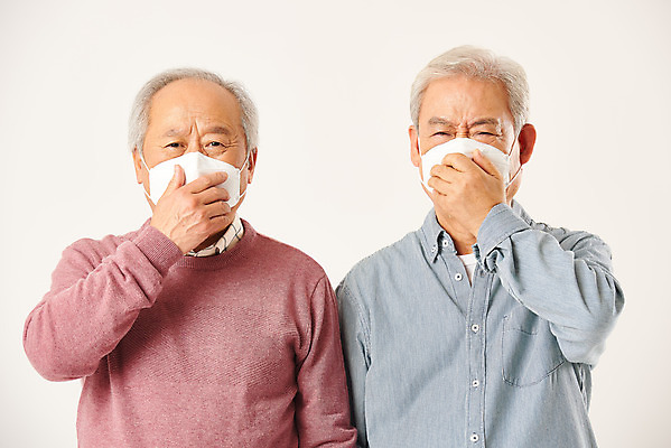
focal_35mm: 190
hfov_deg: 10.8
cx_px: 336
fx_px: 3543
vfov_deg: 7.2
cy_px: 224
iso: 100
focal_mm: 190
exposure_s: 1/125
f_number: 8
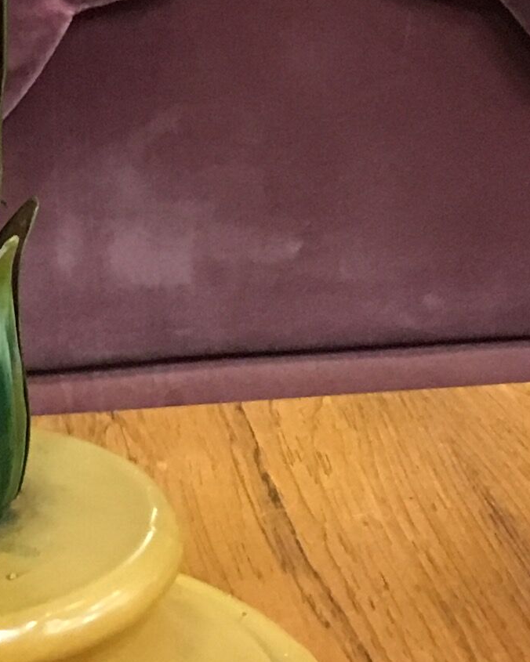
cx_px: -49
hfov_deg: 11.3
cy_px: -356
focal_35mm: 135
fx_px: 2647
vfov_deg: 13.4
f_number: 2.2
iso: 200
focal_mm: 4.15
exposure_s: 1/17
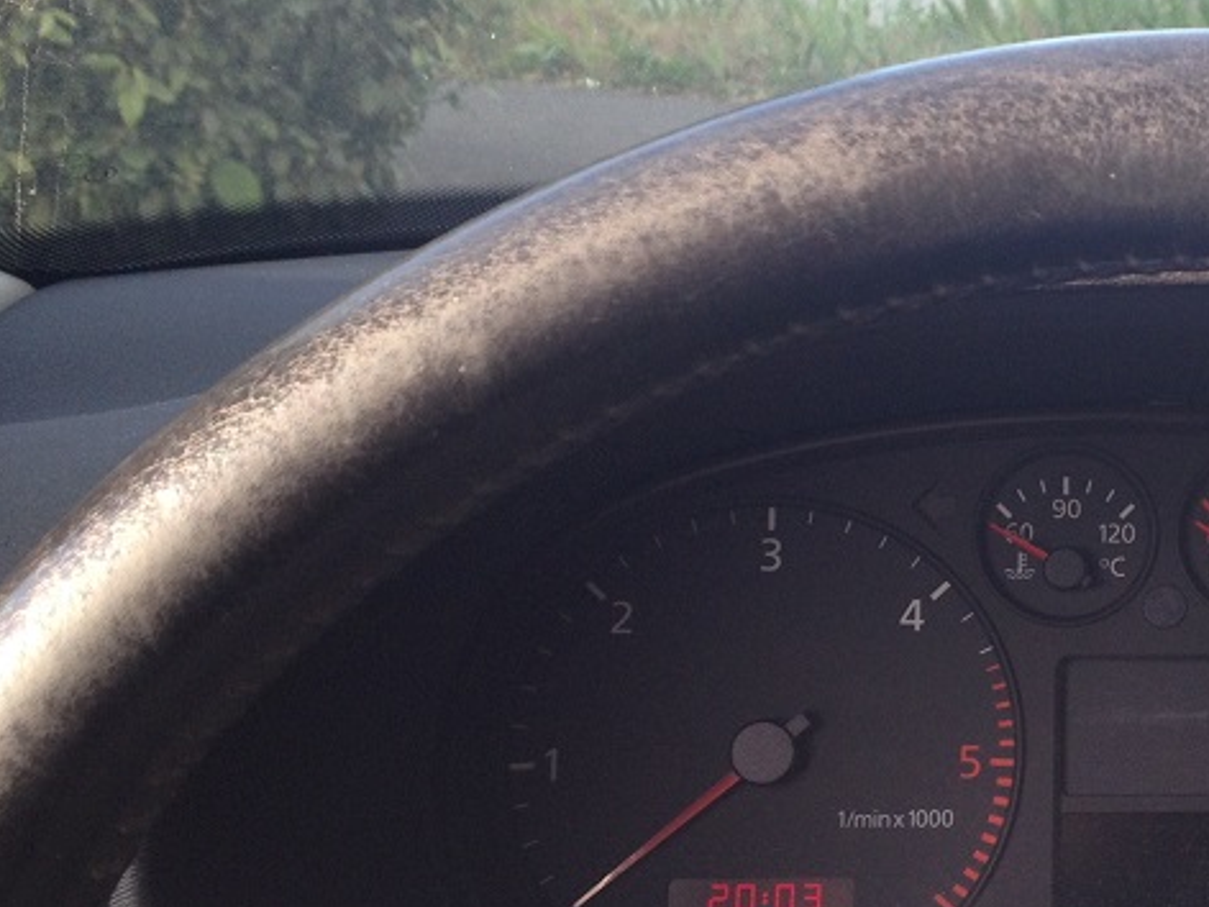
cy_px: 489
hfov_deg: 24.4
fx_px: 2654
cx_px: 1224
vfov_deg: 19.4
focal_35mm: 76
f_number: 2.4
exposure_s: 1/132
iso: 50
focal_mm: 4.28
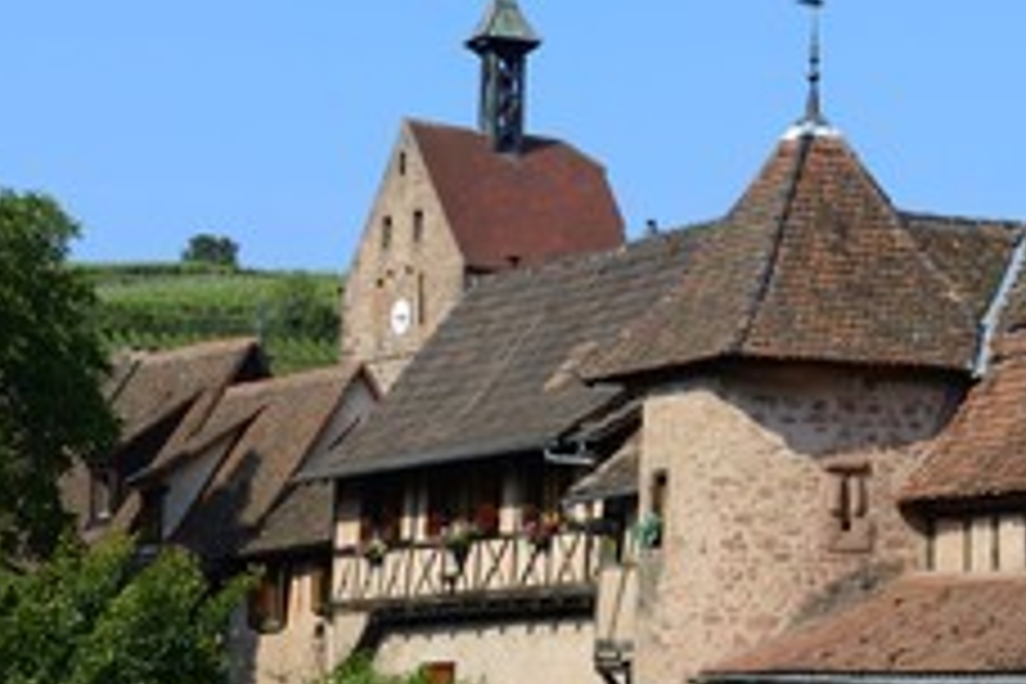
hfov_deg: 15.8
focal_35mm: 129
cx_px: 842
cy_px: 414
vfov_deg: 10.6
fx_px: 3676
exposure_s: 1/320
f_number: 10
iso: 200
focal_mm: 70
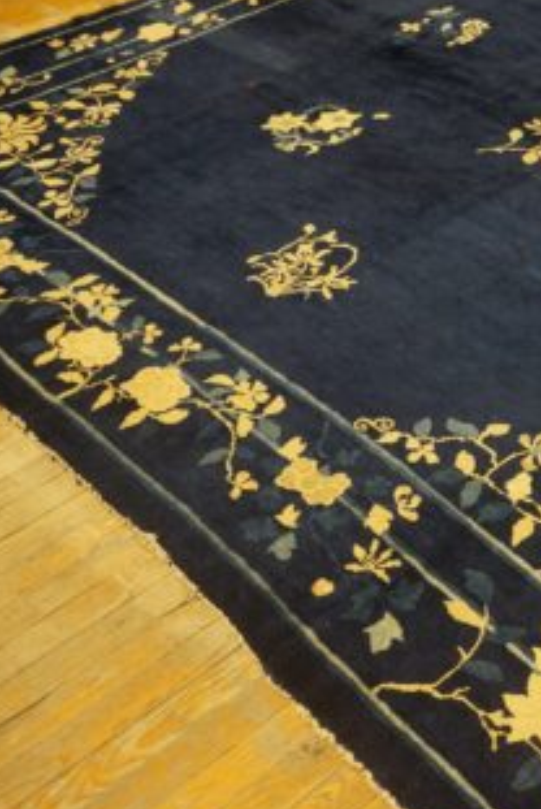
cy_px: 449
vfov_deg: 38.1
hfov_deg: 23.9
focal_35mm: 52
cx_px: 635
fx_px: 1169
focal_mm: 18
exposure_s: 1/60
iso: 1000
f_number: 4
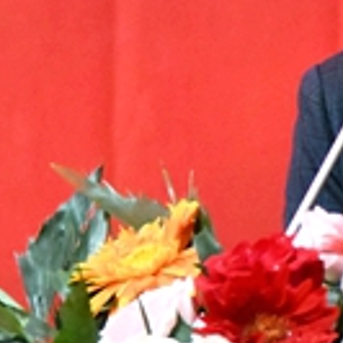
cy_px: 117
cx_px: 570
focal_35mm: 742
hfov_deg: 2.4
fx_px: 8318
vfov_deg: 2.4
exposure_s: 1/125
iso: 25600
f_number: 5.6
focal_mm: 145
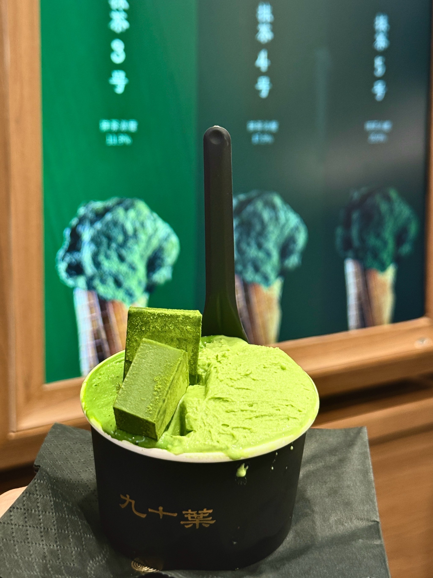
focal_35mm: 48
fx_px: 800
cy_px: 289
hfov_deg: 30.3
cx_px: 216
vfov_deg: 39.7
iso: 250
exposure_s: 1/50
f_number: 1.78
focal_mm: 6.76
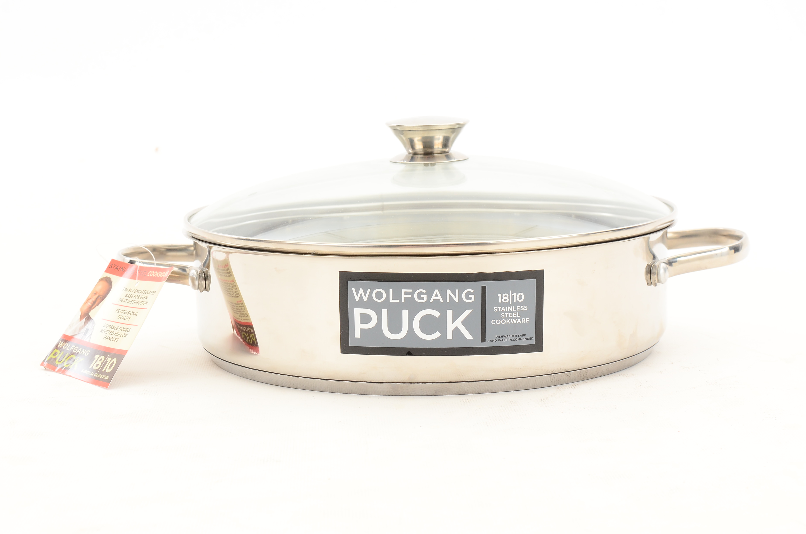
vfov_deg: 18.8
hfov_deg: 28.1
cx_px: 403
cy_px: 267
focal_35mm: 72
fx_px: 1609
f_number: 11
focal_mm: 48
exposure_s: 1/60
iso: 320
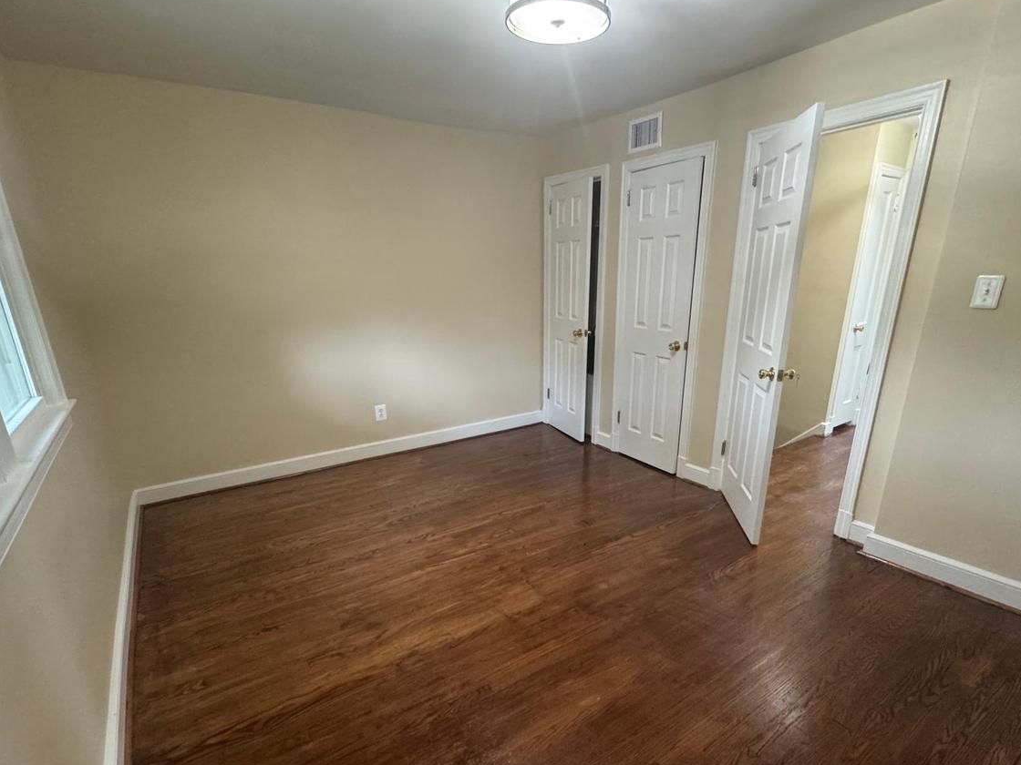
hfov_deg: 87.7
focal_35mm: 18
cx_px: 524
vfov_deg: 70.7
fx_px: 531
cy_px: 464
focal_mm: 2.22
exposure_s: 1/60
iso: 640
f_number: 2.2
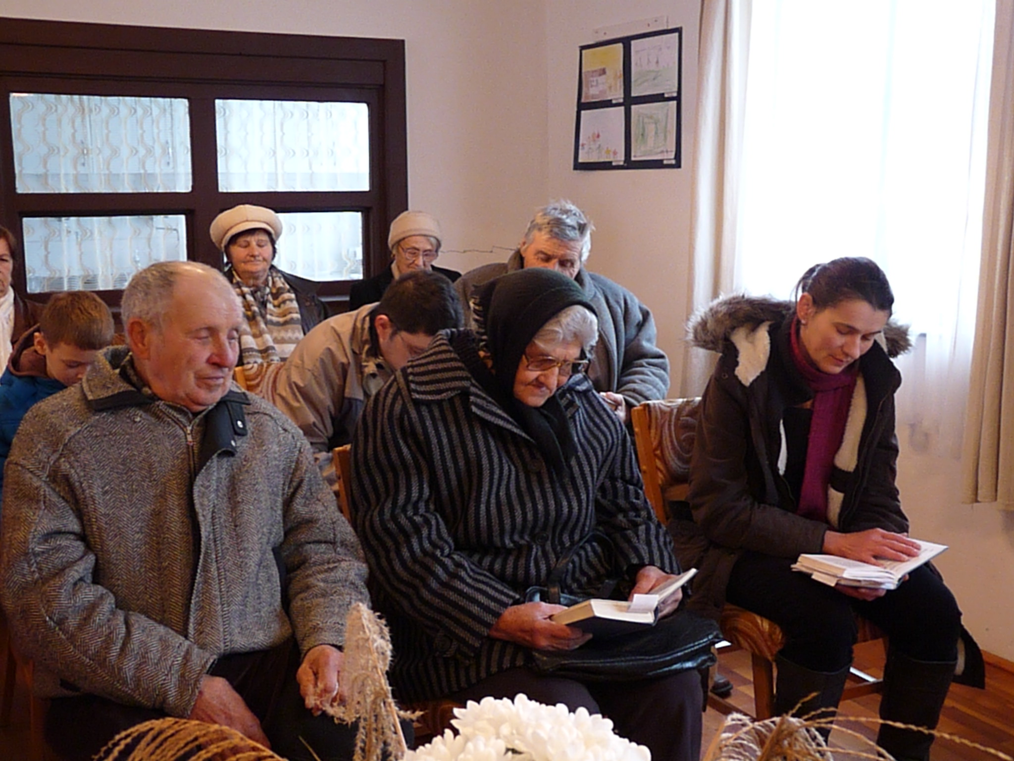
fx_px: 1230
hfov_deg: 44.8
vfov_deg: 34.3
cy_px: 380
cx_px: 507
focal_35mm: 42
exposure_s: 1/50
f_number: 3
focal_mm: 7.4
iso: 800
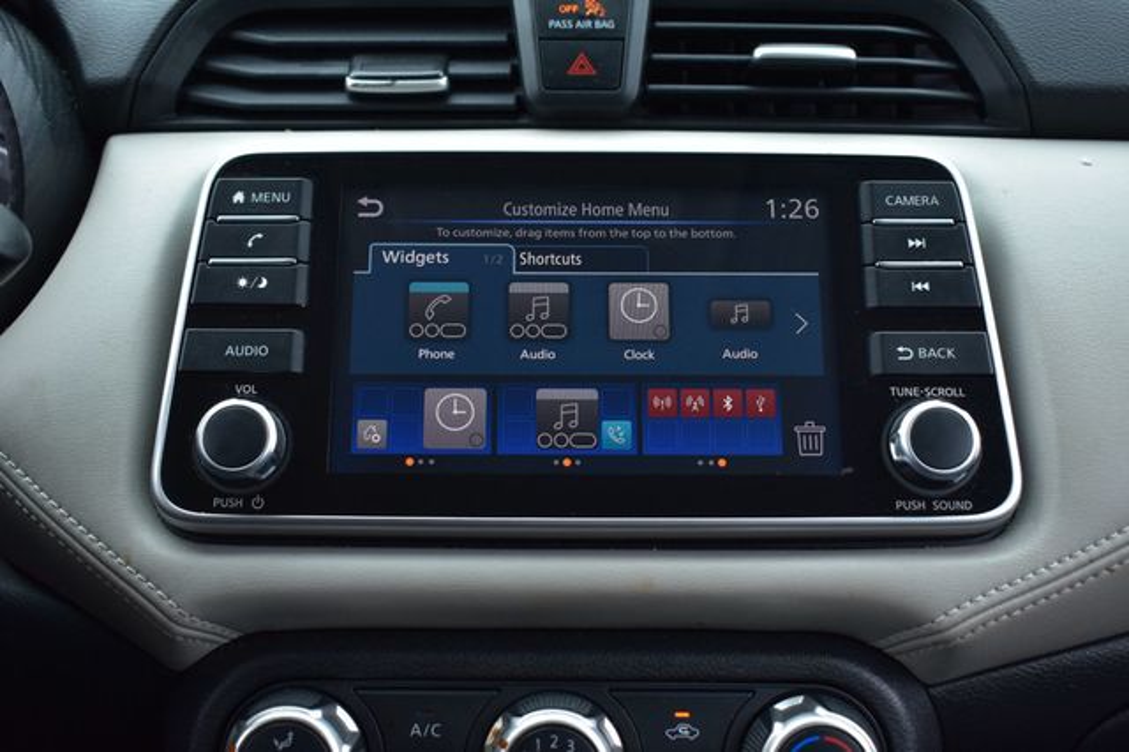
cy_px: 376
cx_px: 564
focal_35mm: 42
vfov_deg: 31.9
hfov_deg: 46.4
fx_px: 1316
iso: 320
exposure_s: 1/125
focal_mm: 28
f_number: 5.6
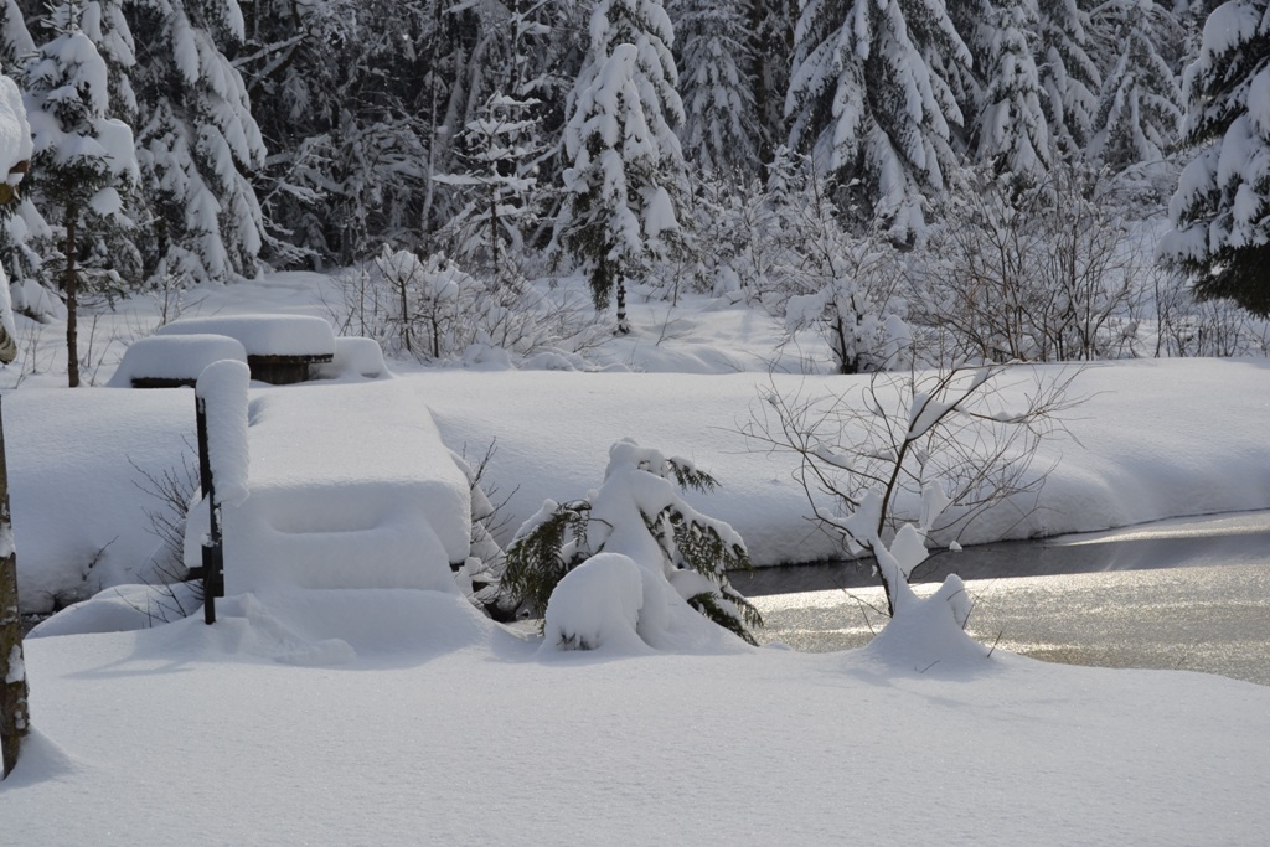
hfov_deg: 24.6
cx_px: 635
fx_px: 2911
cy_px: 424
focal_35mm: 82
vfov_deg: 16.6
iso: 100
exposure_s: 1/500
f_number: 8
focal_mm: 55
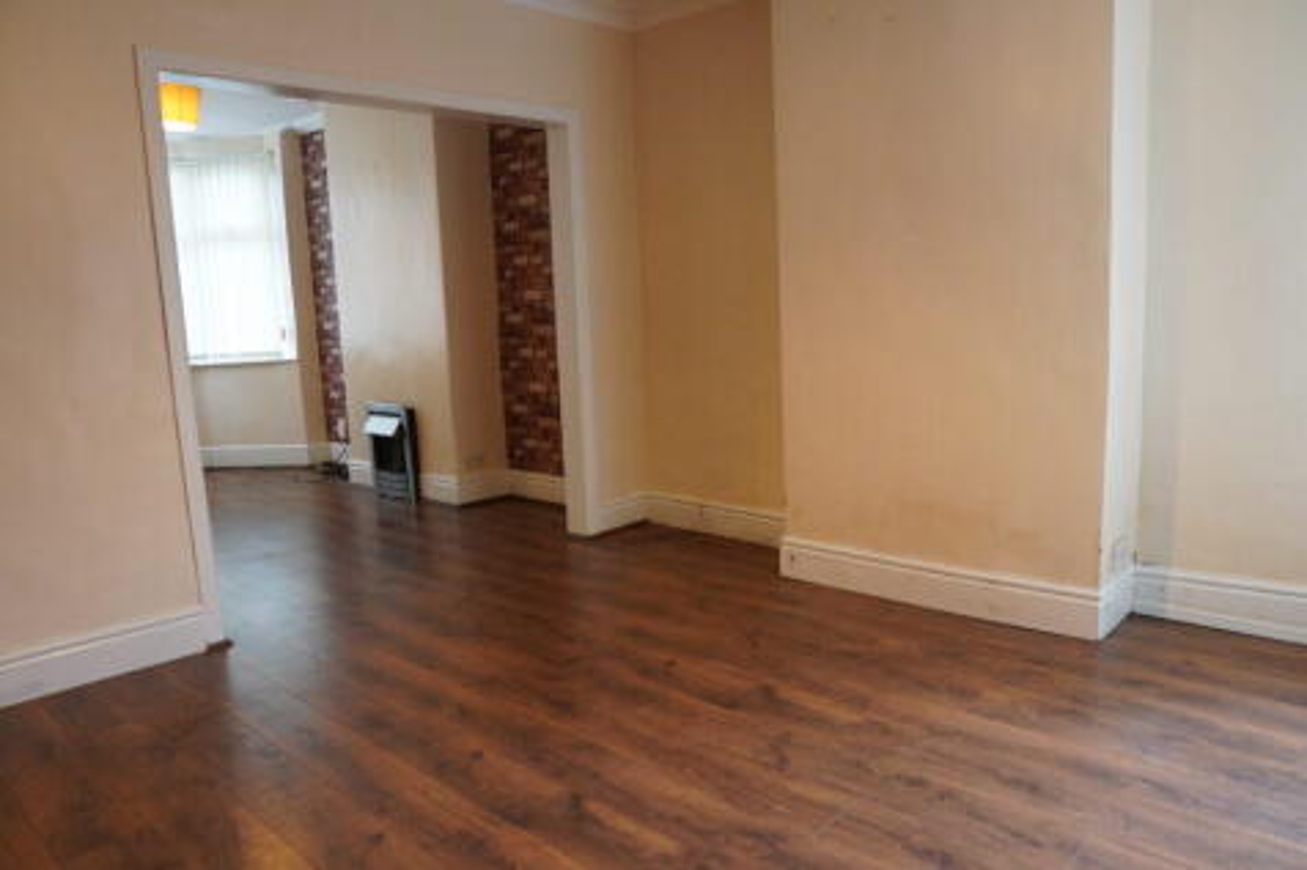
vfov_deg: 53.1
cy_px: 435
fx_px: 871
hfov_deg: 73.8
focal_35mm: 24
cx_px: 654
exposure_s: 1/160
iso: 1600
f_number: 2.2
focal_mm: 16
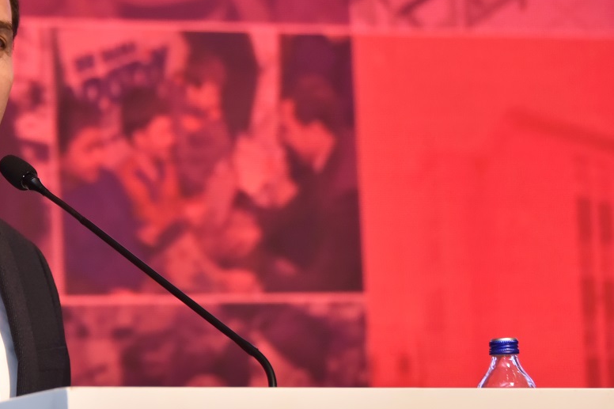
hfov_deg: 7.9
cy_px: 199
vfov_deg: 5.3
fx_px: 4450
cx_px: 55
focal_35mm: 261
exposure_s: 1/125
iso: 1250
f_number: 6.3
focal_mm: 135
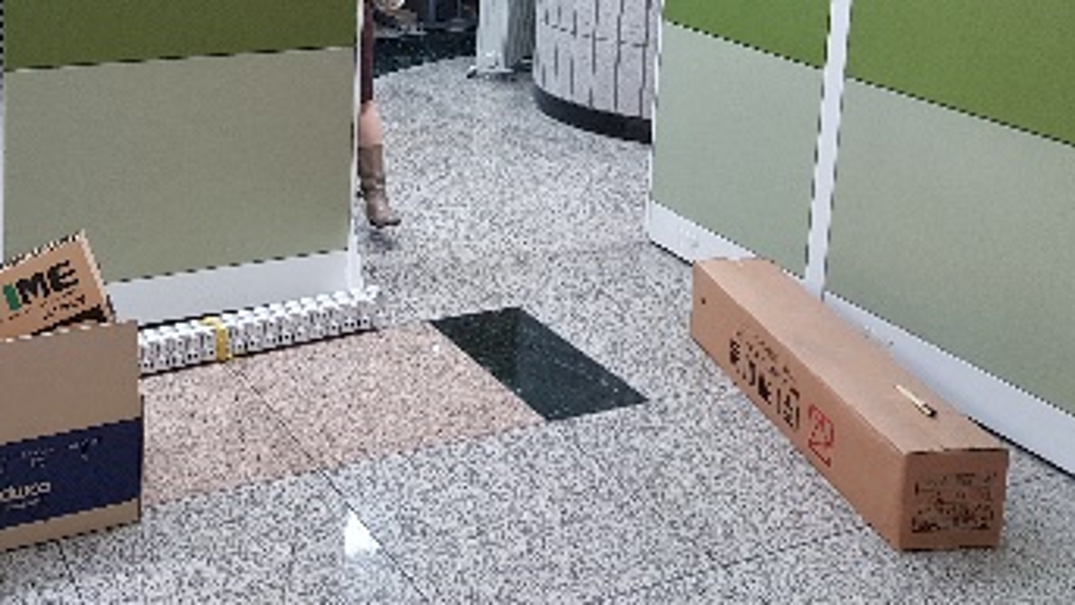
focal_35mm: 44
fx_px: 1254
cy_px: -9
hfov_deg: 44.9
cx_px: 274
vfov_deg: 25.7
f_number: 1.7
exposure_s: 1/60
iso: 125
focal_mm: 4.3
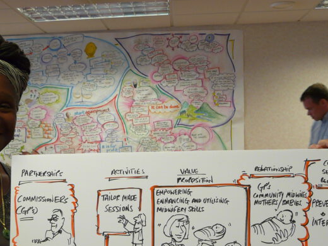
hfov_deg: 31.7
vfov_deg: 23.4
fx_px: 578
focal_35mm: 61
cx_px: 172
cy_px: 223
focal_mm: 5.1
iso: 125
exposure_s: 1/30
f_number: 2.8
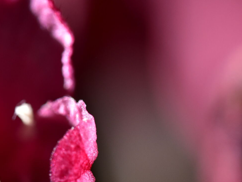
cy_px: 123
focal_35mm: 322
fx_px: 2252
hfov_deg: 6.1
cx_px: -17
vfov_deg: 4.6
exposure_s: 1/640
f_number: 7.1
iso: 400
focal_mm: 90
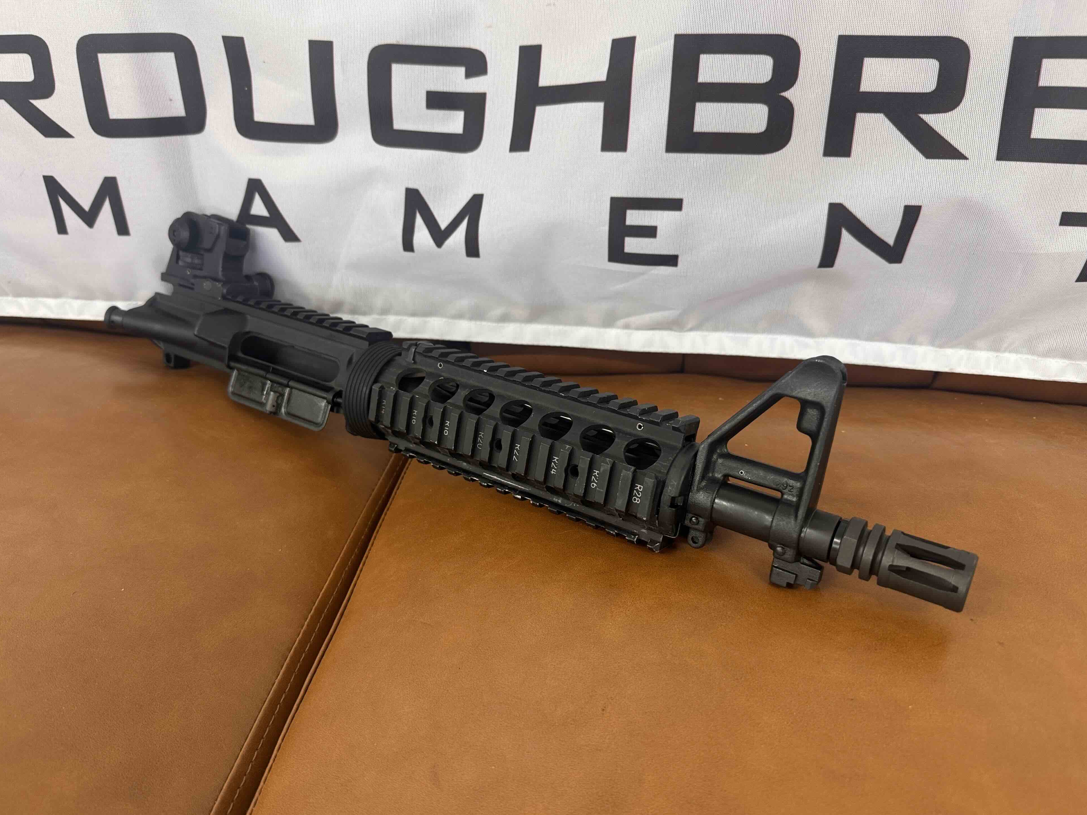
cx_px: 524
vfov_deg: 54.9
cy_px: 411
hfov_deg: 69.4
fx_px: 785
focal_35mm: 25
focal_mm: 6.76
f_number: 1.78
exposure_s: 1/60
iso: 160
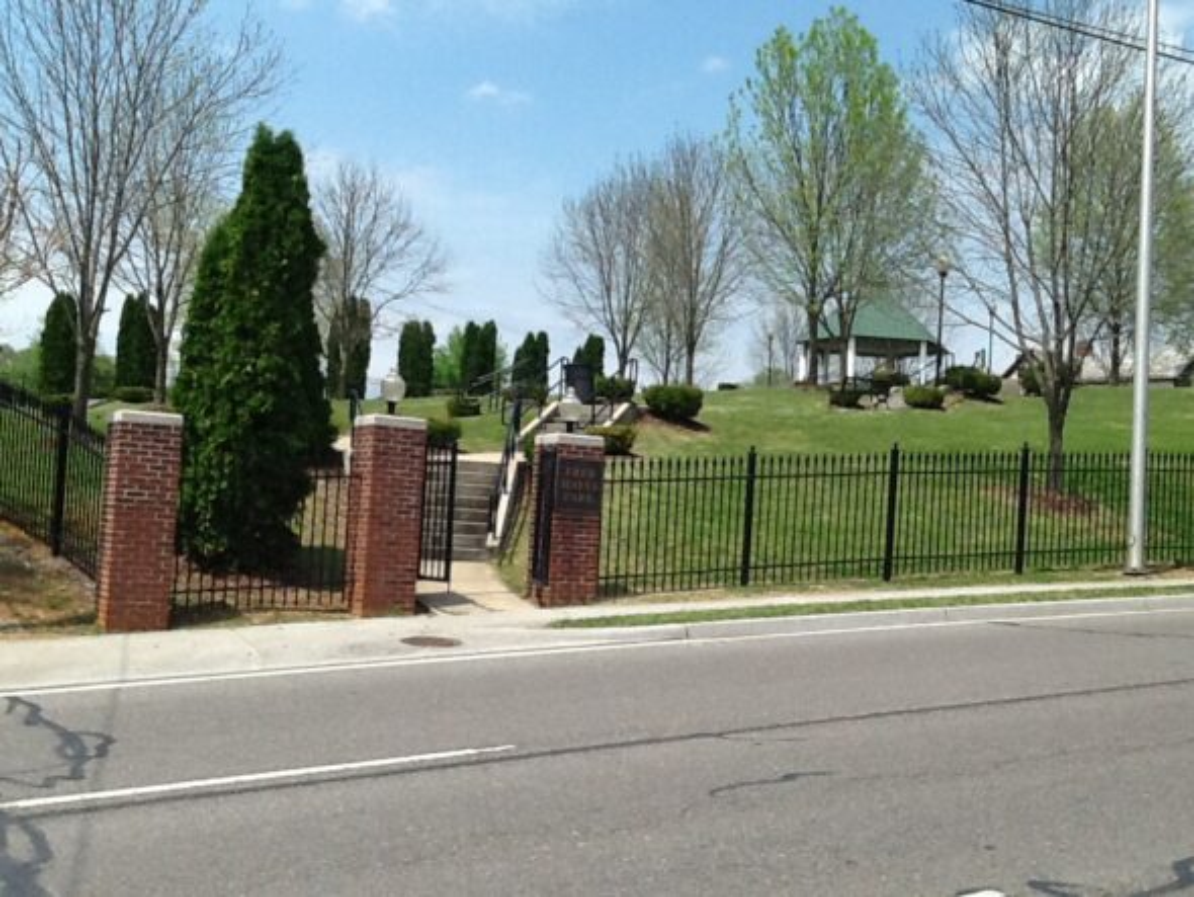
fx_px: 1518
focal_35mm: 44
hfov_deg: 42.9
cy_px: 448
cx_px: 597
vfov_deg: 32.9
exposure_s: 1/1486
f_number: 2.4
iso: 40
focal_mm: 2.03
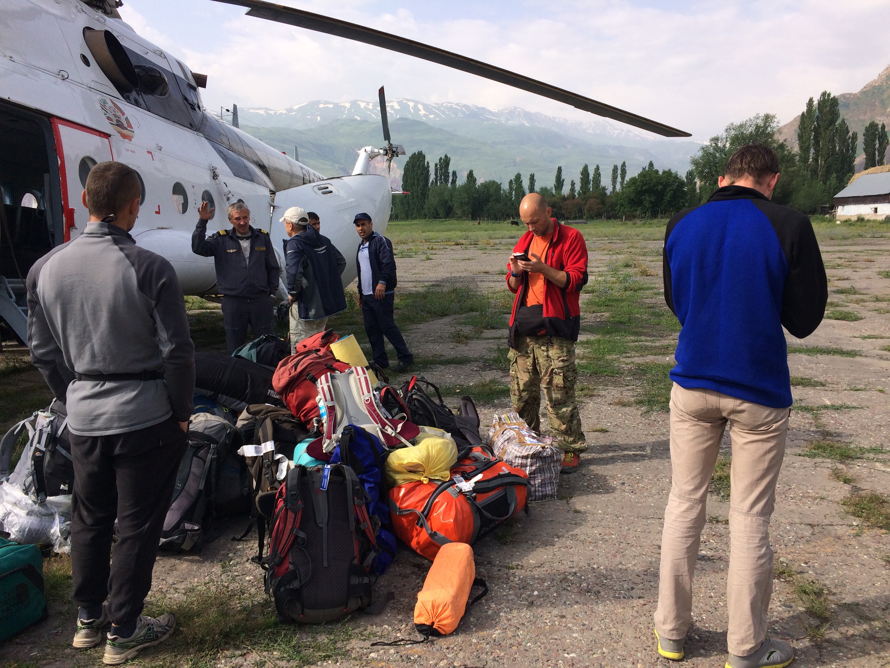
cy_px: 334
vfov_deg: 48.2
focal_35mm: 29
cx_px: 445
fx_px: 746
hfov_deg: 61.7
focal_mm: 4.15
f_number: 2.2
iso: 32
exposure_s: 1/1325
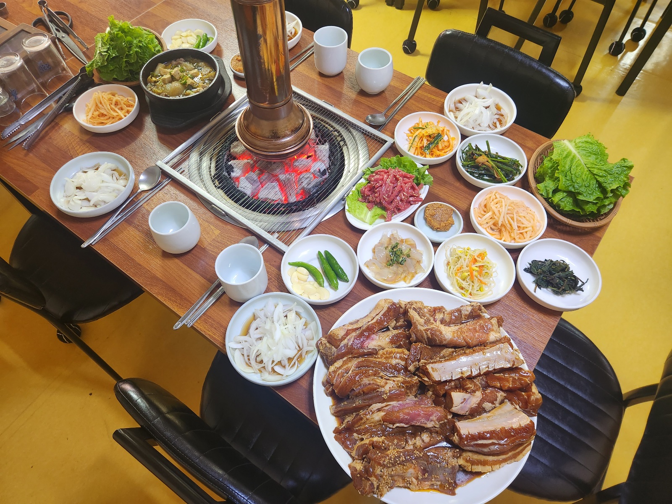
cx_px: 336
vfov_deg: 58.9
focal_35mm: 23
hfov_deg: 73.9
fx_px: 446
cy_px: 252
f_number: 1.8
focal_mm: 5.4
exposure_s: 1/120
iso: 320
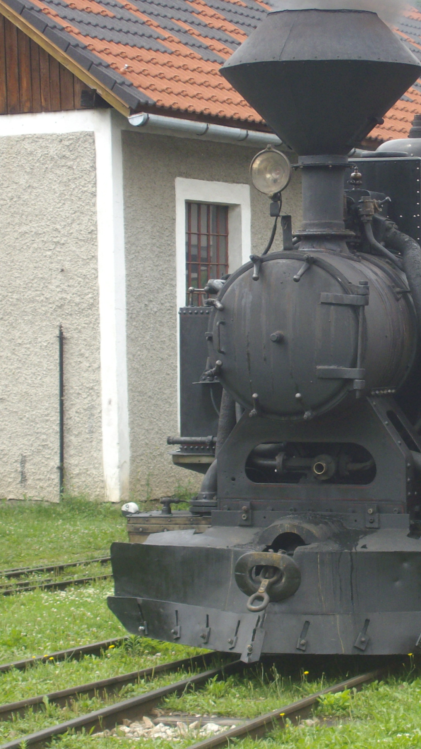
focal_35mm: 127
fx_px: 2520
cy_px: 374
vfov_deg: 16.9
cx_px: 476
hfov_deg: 9.4
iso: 80
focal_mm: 14
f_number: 4.3
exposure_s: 1/200
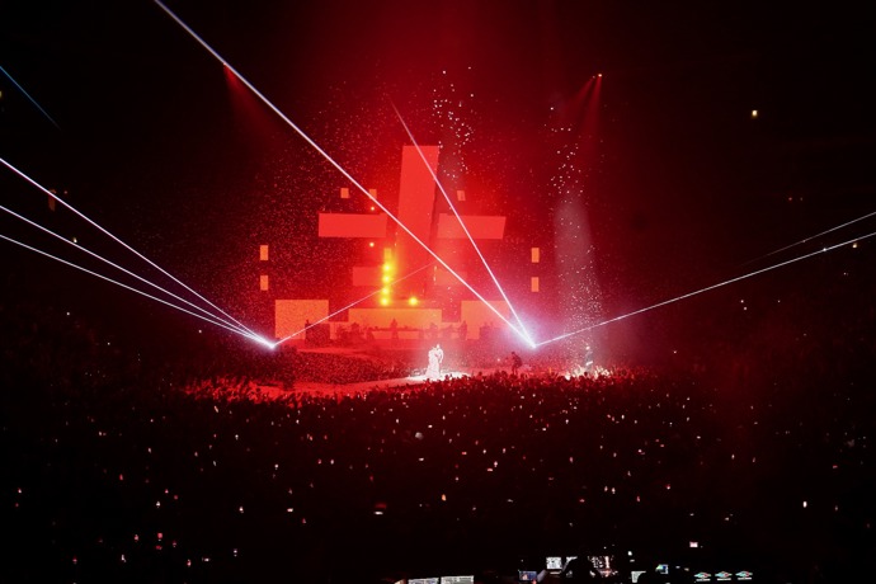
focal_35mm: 42
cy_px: 292
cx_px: 438
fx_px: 1022
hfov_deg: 46.4
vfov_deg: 31.9
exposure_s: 1/160
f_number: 4
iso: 5000
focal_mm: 42
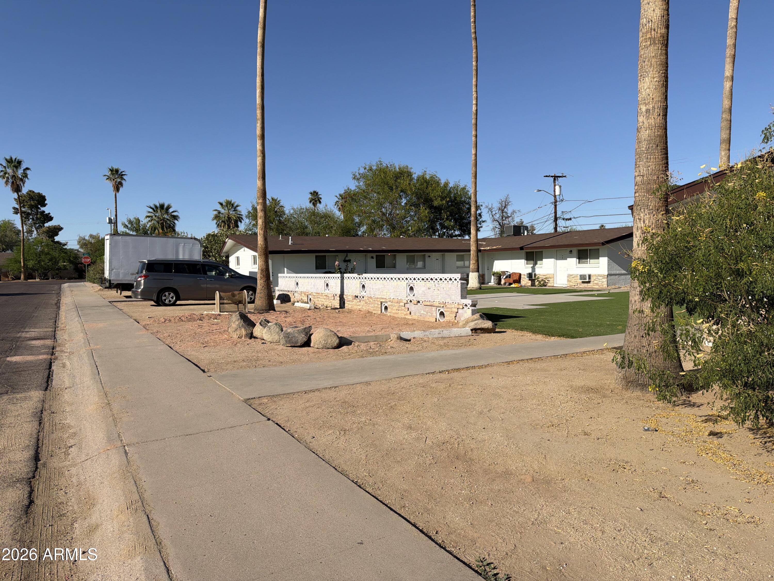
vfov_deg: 56.8
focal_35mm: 24
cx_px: 387
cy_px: 290
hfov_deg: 71.6
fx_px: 537
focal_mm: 6.76
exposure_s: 1/6711
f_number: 1.78
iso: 80
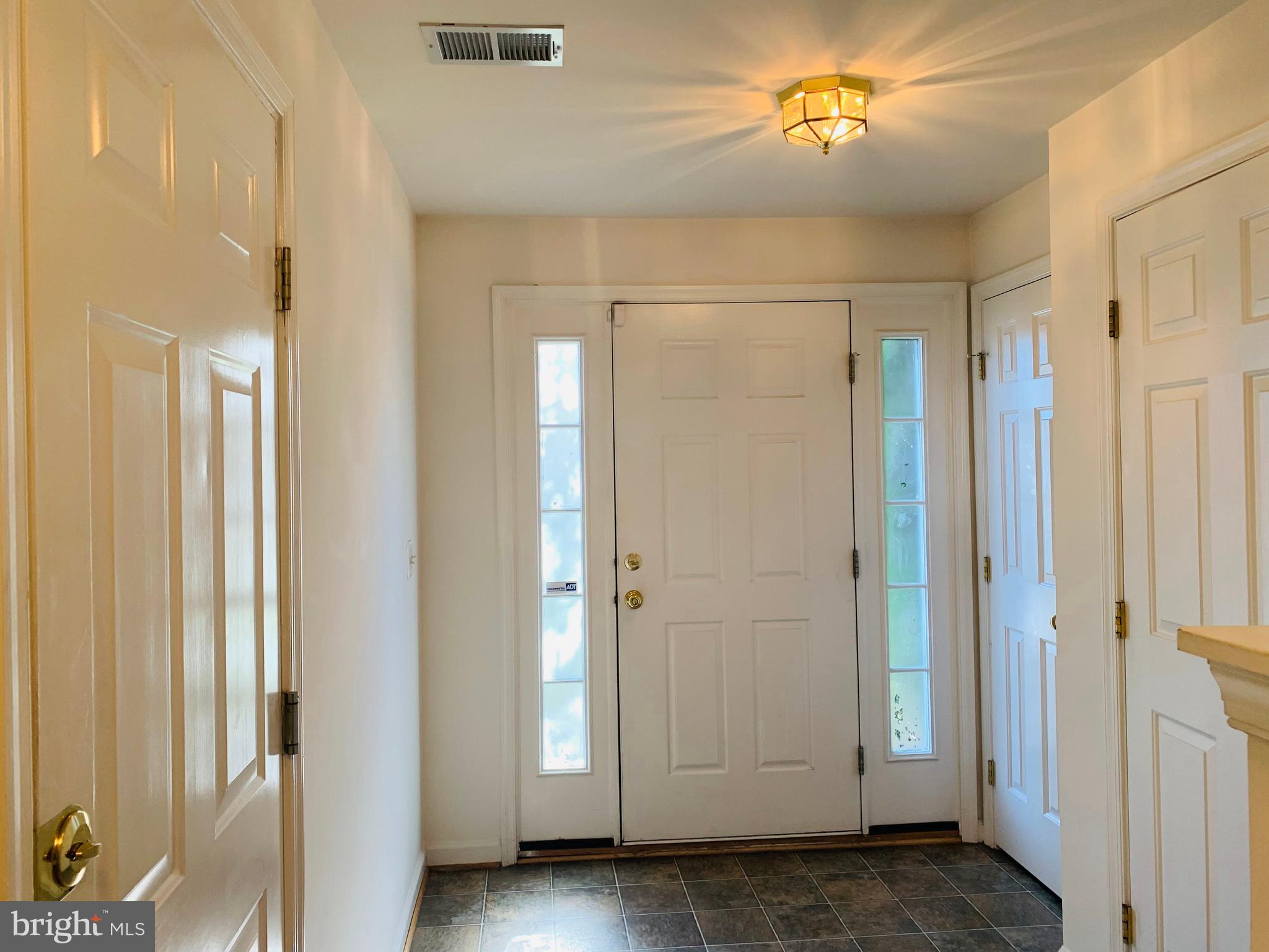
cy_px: 476
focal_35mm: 26
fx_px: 953
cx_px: 634
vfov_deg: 53.1
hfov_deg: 67.3
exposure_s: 1/60
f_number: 1.8
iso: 64
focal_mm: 4.25
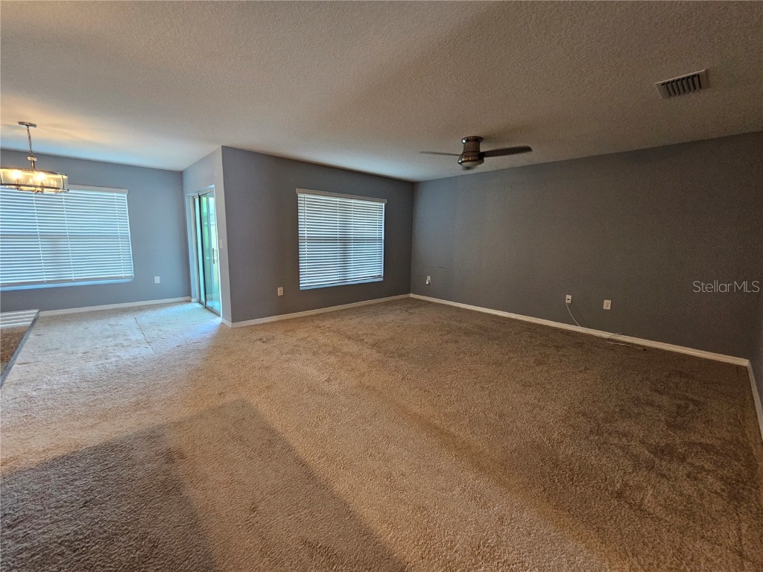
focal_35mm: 13
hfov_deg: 106.2
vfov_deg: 89.9
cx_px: 382
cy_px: 286
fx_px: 287
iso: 320
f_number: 2.2
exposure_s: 1/40
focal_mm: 2.2
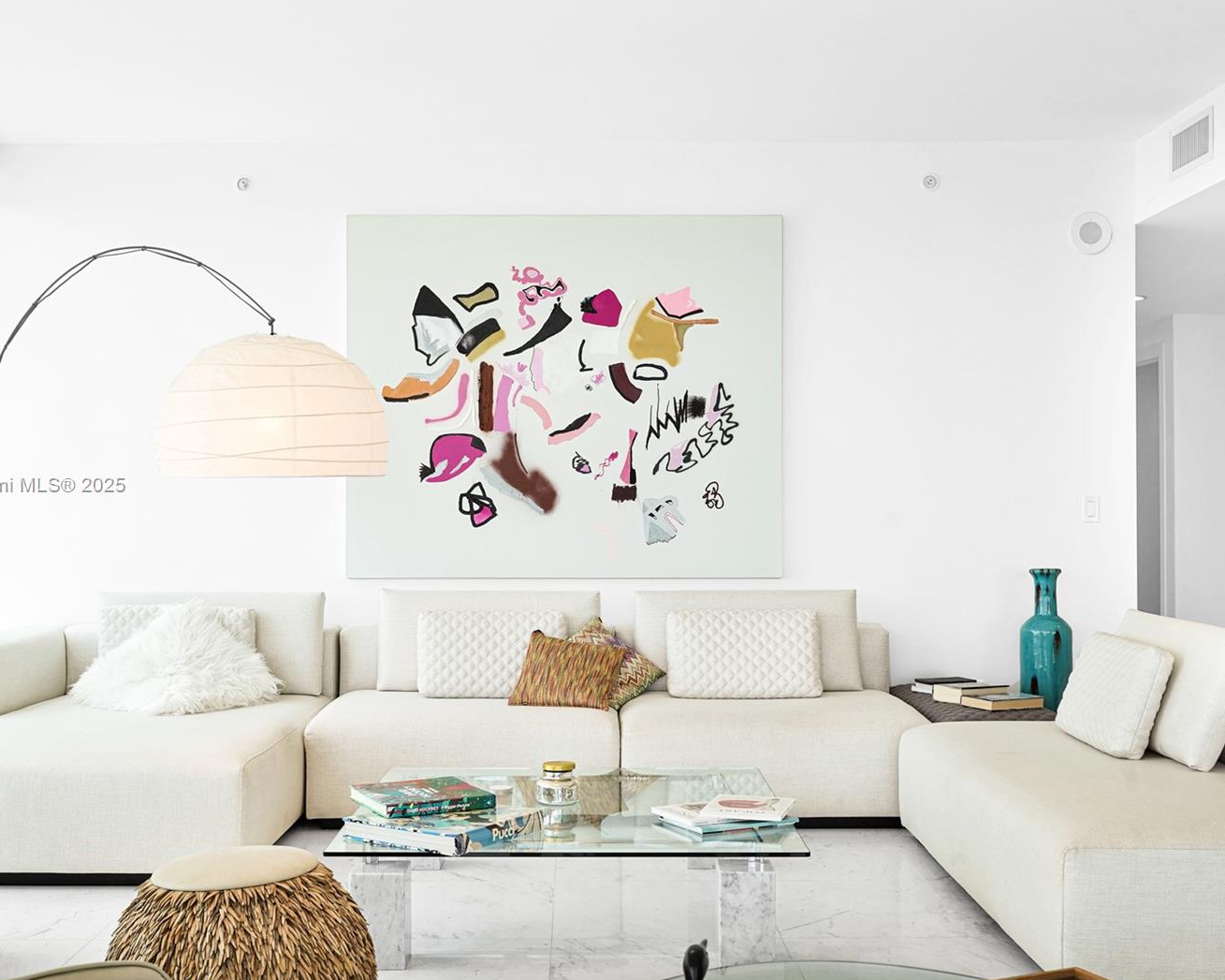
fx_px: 1414
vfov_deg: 38.2
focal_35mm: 39
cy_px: 486
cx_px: 574
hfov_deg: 46.8
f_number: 8
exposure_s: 1/125
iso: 250
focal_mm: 34
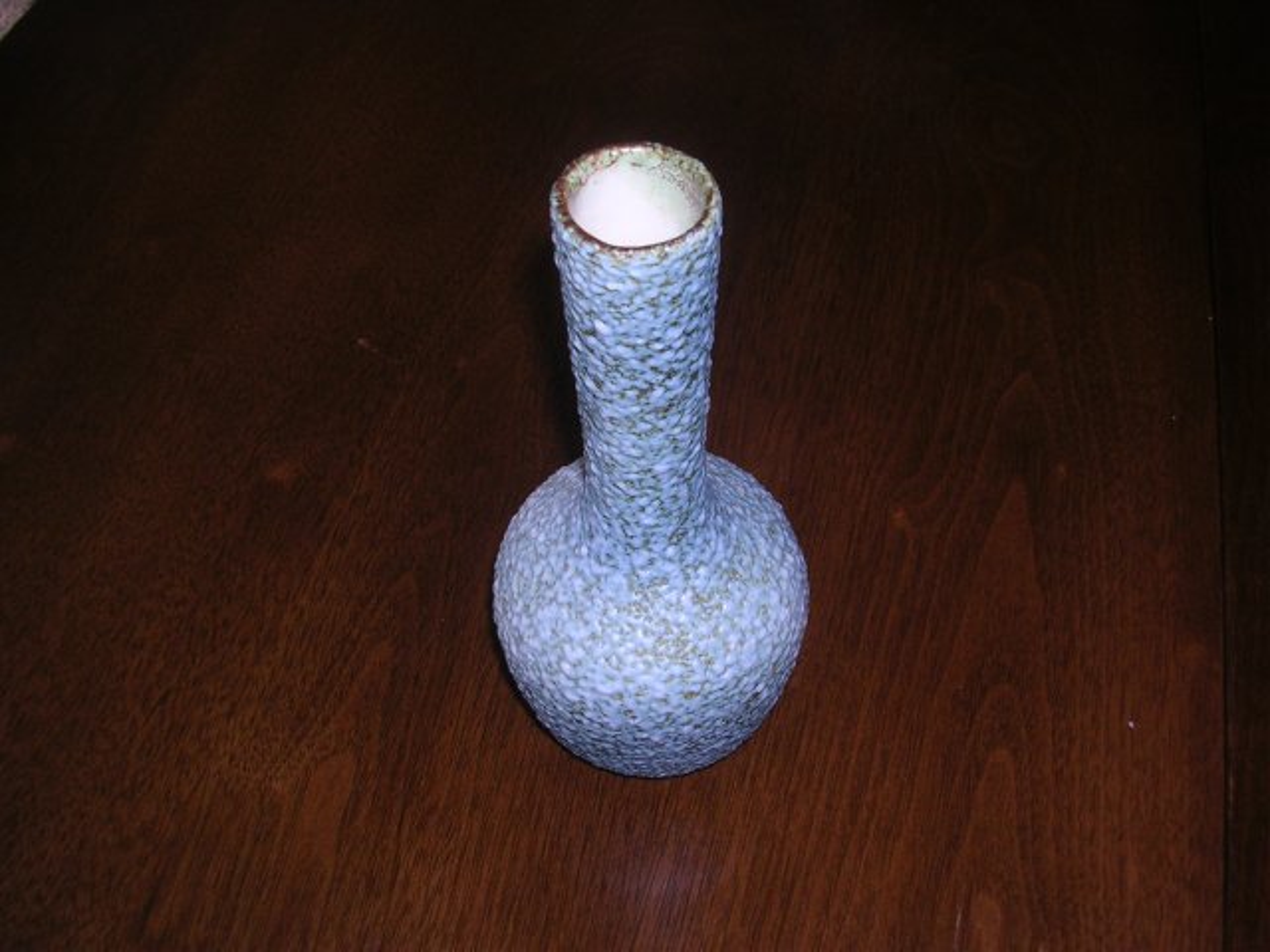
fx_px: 1394
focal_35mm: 38
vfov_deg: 37.7
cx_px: 635
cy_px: 476
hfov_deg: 49.0
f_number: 2.8
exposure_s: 1/60.1
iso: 50
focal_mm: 5.8
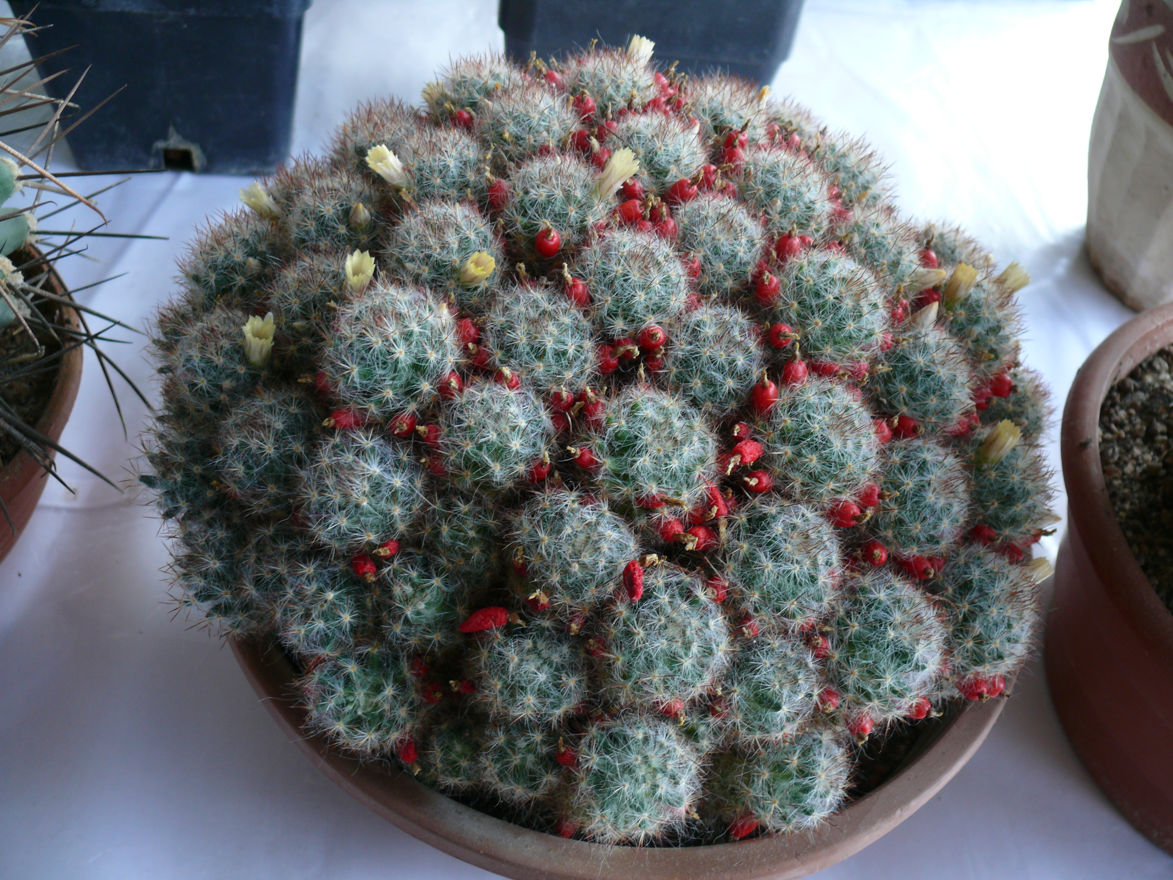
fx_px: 1186
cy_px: 440
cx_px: 586
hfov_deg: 52.6
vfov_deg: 40.7
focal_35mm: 35
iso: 100
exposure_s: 1/30
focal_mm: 7.4
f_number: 2.8
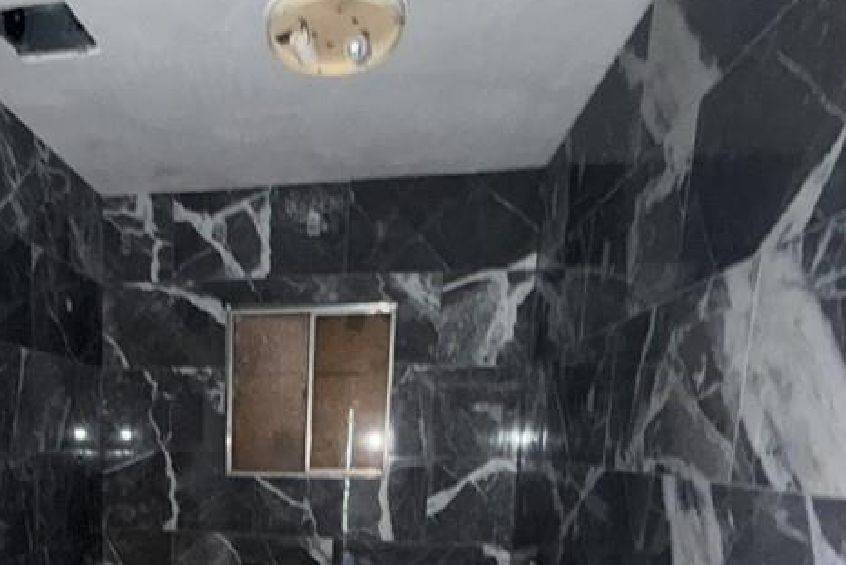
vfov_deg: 36.4
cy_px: 583
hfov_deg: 55.4
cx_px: 196
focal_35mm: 32
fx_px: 752
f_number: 2.2
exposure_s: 1/16
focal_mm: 2.22
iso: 500
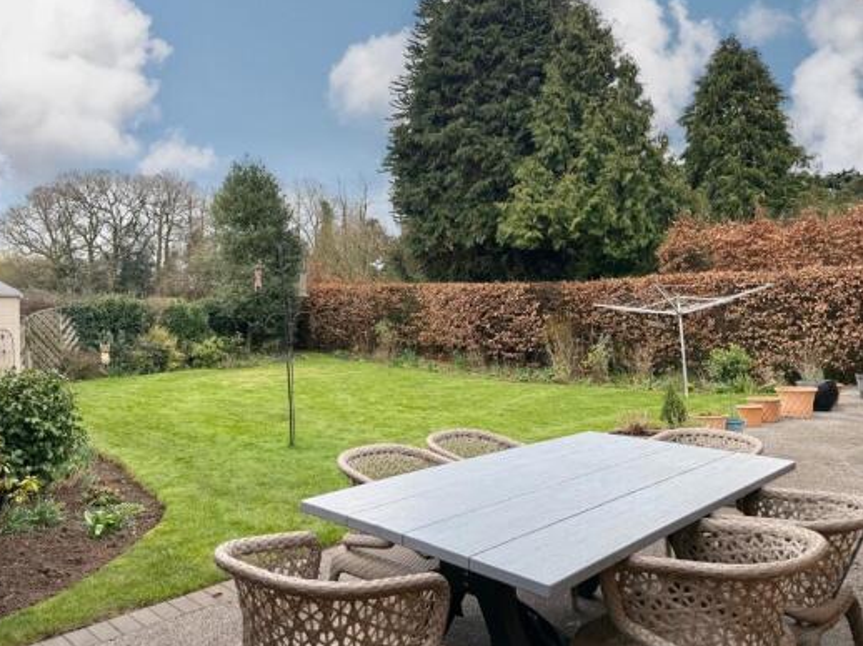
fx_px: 673
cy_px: 306
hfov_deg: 65.1
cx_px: 381
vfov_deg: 51.3
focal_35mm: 27
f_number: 1.78
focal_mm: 6.76
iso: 80
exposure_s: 1/671
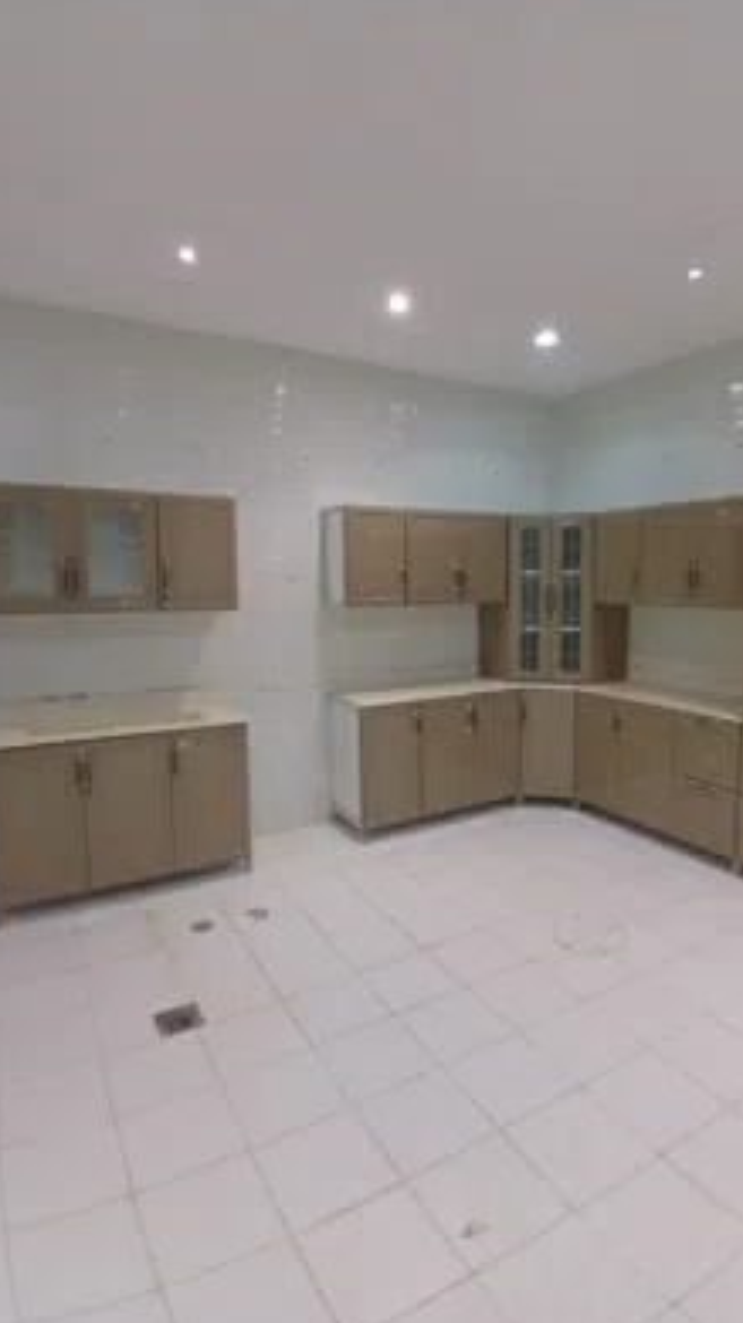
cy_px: 665
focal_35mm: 19
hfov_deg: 57.9
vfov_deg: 89.6
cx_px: 438
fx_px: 666
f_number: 2.2
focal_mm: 1.4
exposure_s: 1/30
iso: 250
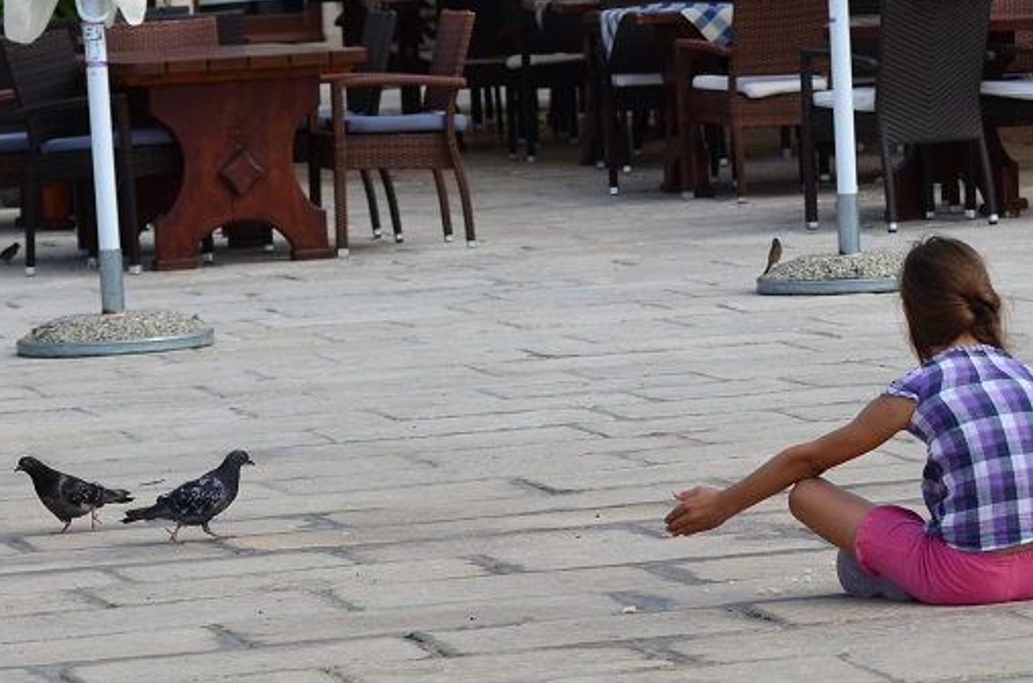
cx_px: 993
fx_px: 5923
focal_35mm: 207
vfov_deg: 6.6
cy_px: 382
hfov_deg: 9.9
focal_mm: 70
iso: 400
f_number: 5.6
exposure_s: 1/2000
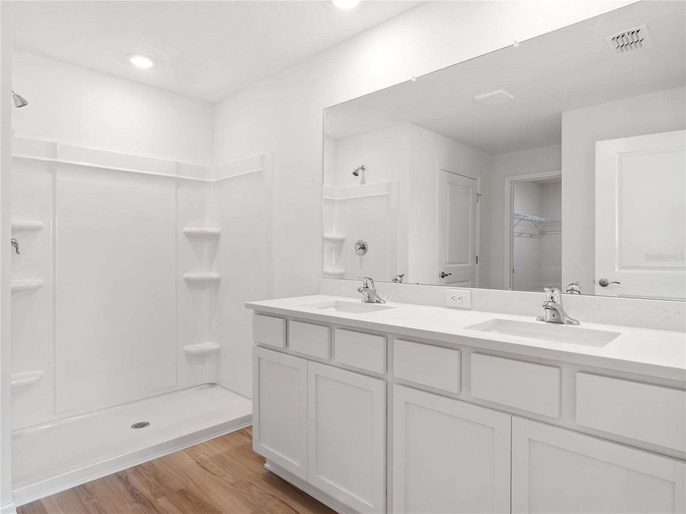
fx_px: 396
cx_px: 343
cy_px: 257
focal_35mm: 20
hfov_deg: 81.7
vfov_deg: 66.0
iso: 2500
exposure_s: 1/60
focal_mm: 10
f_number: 6.3
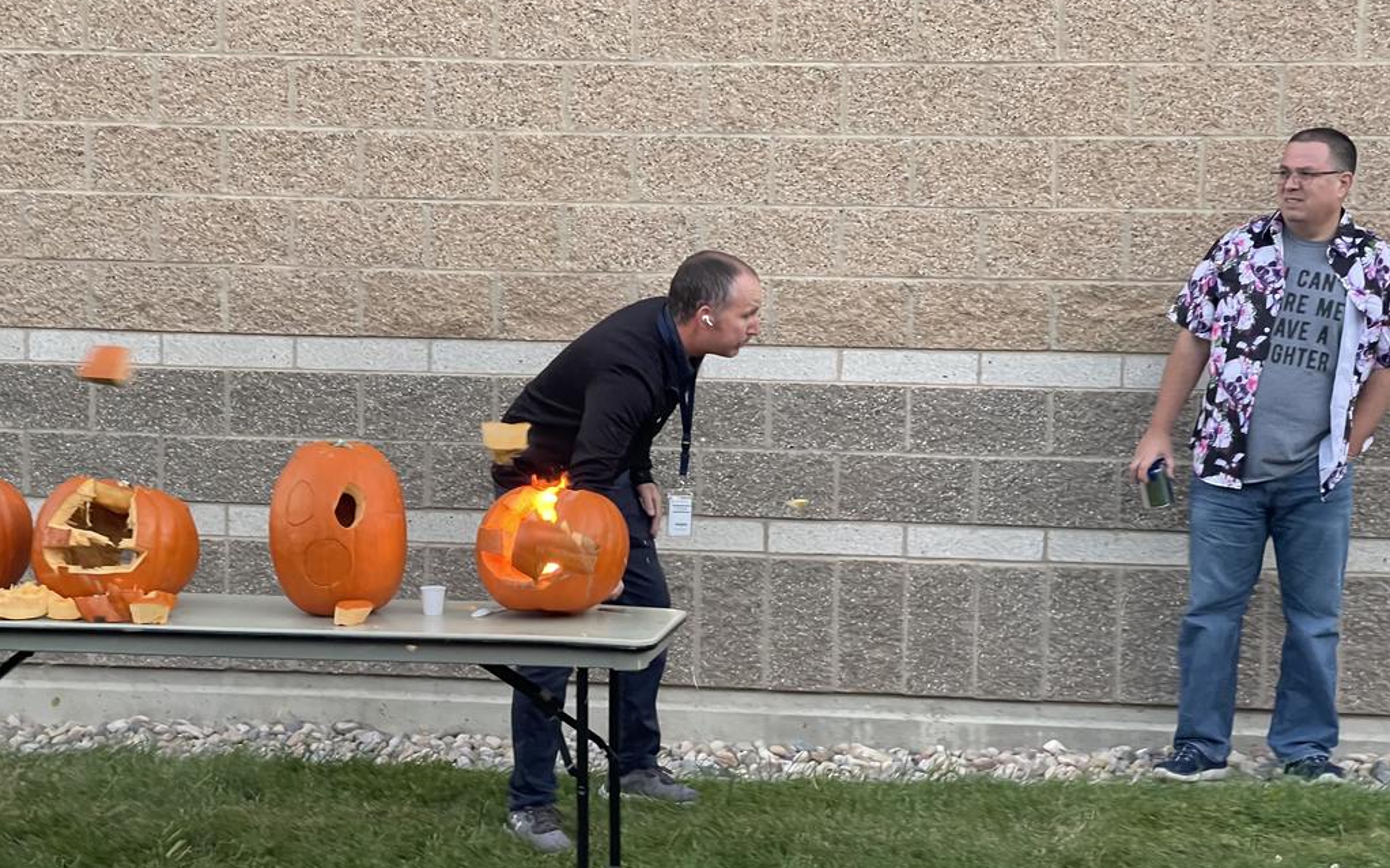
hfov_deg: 30.2
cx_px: 695
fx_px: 2575
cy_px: 463
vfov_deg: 19.1
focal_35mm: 68
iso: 200
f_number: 2.2
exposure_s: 1/70
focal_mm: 7.5
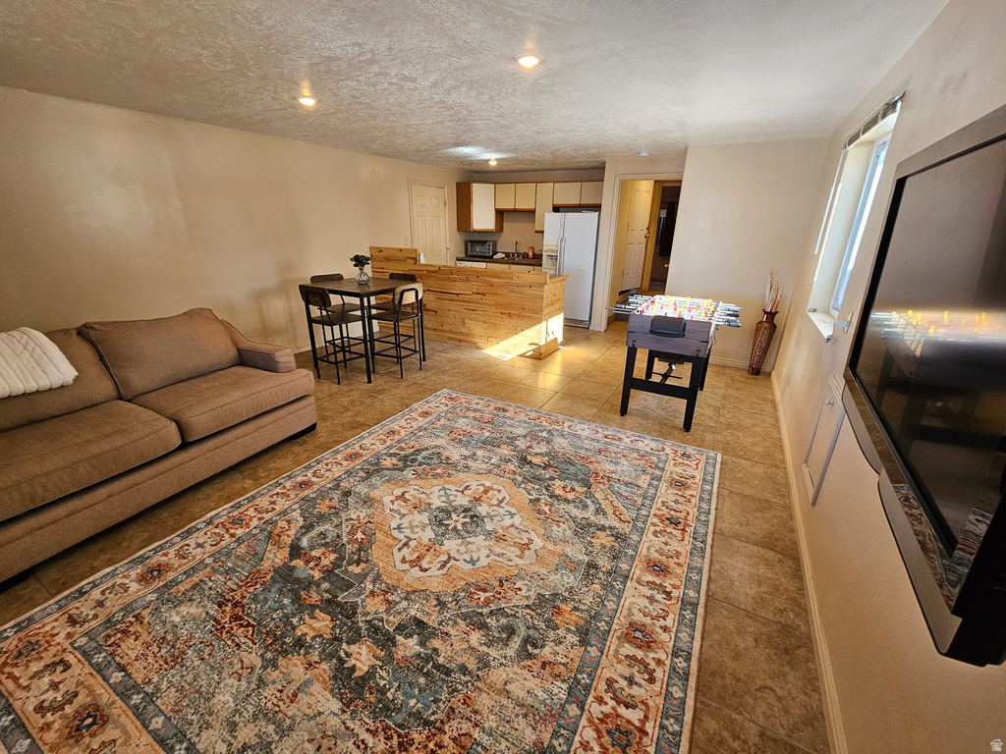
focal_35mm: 13
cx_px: 503
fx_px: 378
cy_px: 377
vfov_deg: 89.9
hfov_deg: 106.2
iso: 125
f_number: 2.2
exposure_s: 1/60
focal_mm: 2.2
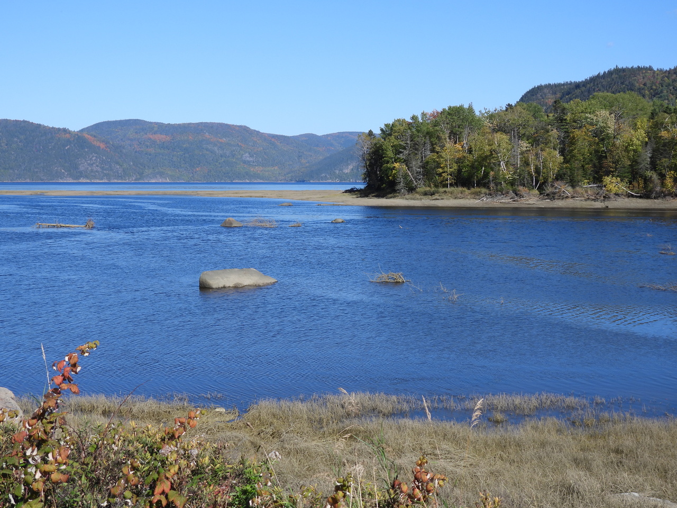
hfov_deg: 38.2
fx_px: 978
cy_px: 254
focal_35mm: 50
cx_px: 338
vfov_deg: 29.1
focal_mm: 8.9
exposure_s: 1/1250
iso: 100
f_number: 3.5
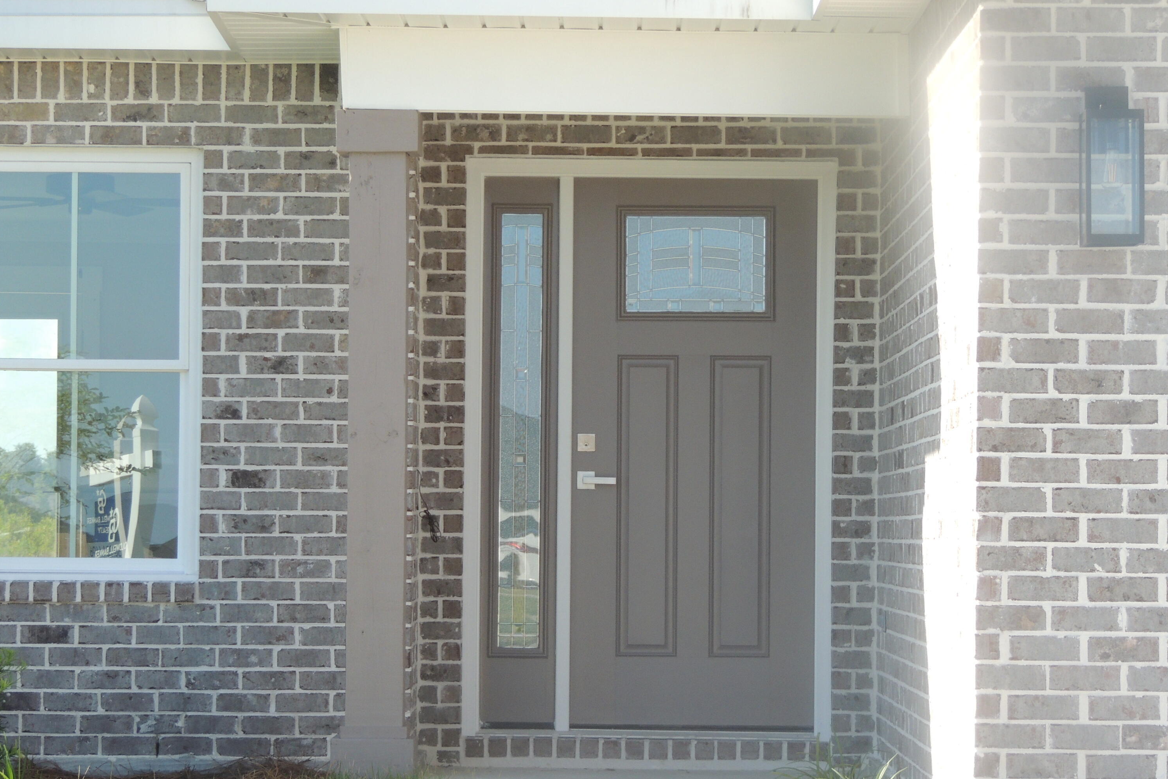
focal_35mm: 141
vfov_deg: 9.7
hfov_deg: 14.5
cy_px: 436
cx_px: 583
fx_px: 4575
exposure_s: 1/500
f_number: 4.3
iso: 250
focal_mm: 24
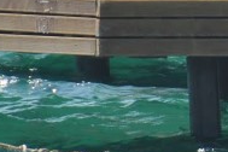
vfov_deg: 0.8
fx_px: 11557
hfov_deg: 1.1
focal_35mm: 1825
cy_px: -34
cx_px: 425
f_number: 5.6
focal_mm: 200
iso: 200
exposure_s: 1/1000
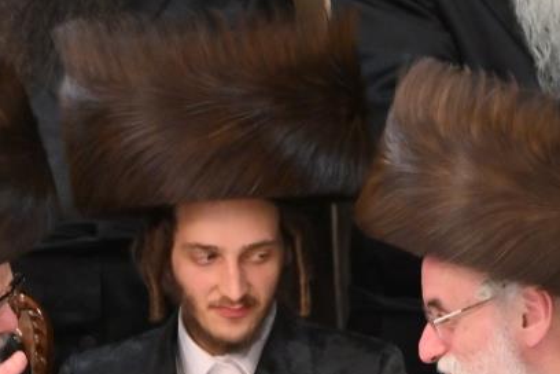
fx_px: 7031
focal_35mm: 452
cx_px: 275
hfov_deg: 4.6
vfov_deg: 3.0
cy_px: 324
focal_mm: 120
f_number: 4
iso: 800
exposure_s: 1/160
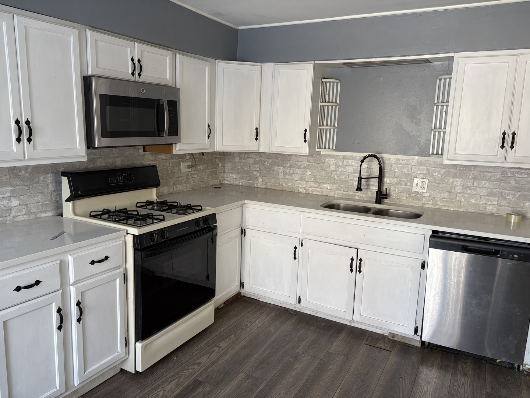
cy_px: 199
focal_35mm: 26
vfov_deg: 53.1
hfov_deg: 67.3
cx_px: 265
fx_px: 398
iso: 125
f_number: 1.6
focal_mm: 5.96
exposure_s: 1/89
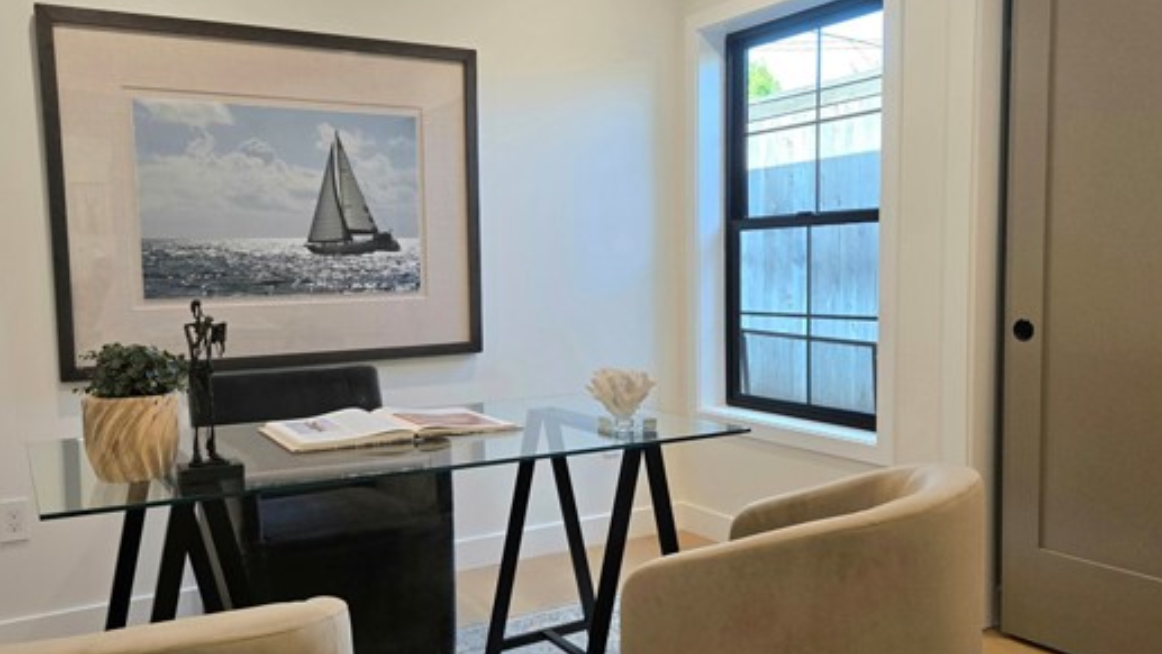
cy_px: 342
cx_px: 537
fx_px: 955
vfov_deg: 37.8
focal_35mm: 31
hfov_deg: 62.5
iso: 100
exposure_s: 1/120
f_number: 1.8
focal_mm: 5.4
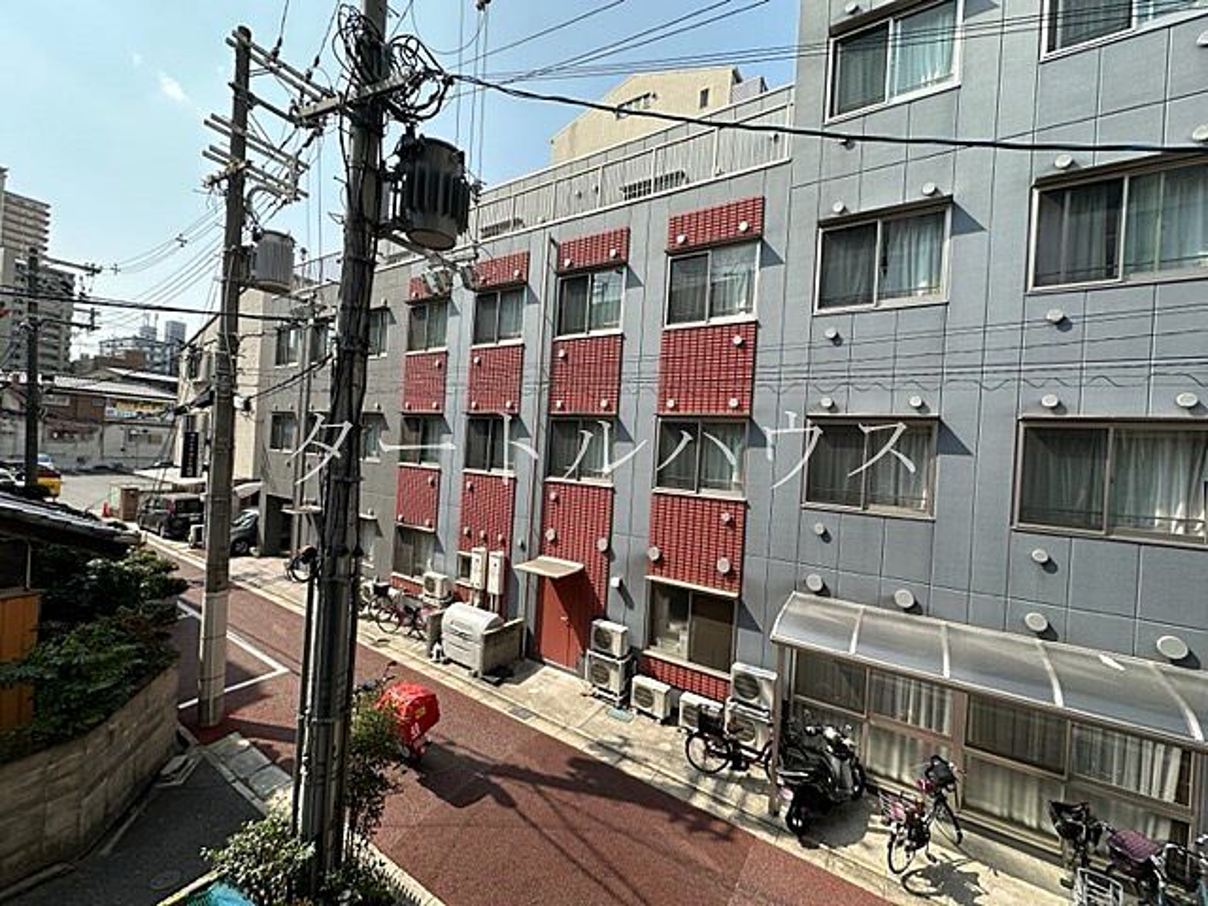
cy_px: 453
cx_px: 604
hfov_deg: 102.1
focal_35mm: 14
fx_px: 489
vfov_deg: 85.7
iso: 50
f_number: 2.2
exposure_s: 1/875
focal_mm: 2.22
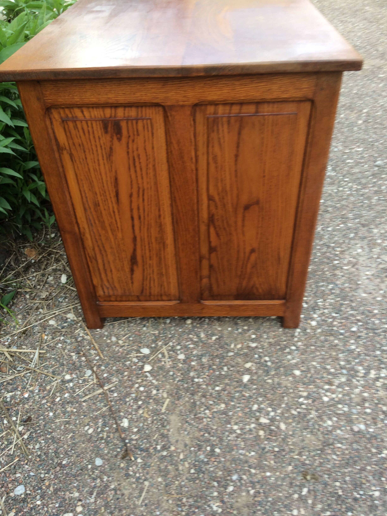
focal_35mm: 29
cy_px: 258
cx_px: 194
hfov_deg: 48.2
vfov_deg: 61.7
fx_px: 432
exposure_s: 1/50
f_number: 2.2
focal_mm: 4.15
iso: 40
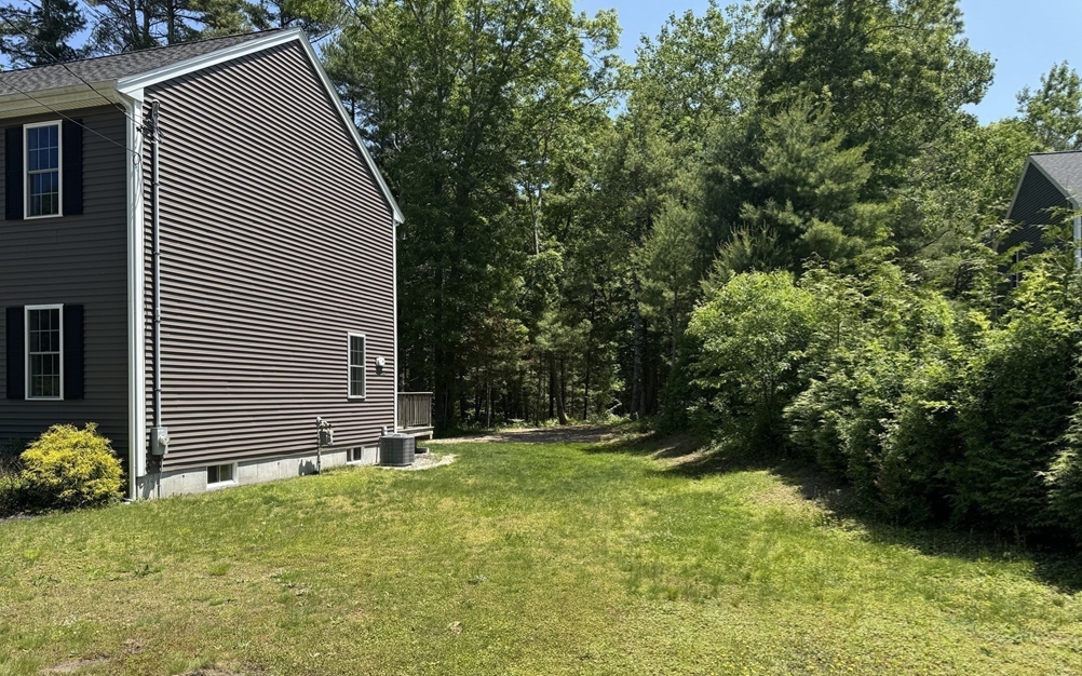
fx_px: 767
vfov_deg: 47.4
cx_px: 535
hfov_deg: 70.4
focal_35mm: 26
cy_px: 396
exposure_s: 1/2041
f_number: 1.78
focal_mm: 6.76
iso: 80
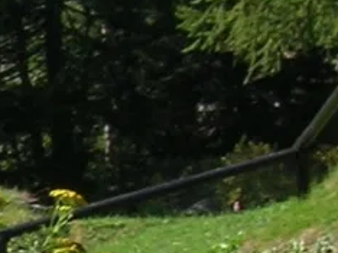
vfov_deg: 6.4
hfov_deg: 7.5
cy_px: 272
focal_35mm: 232
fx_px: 2263
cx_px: -675
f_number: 4.9
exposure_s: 1/248
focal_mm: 5.7
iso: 50
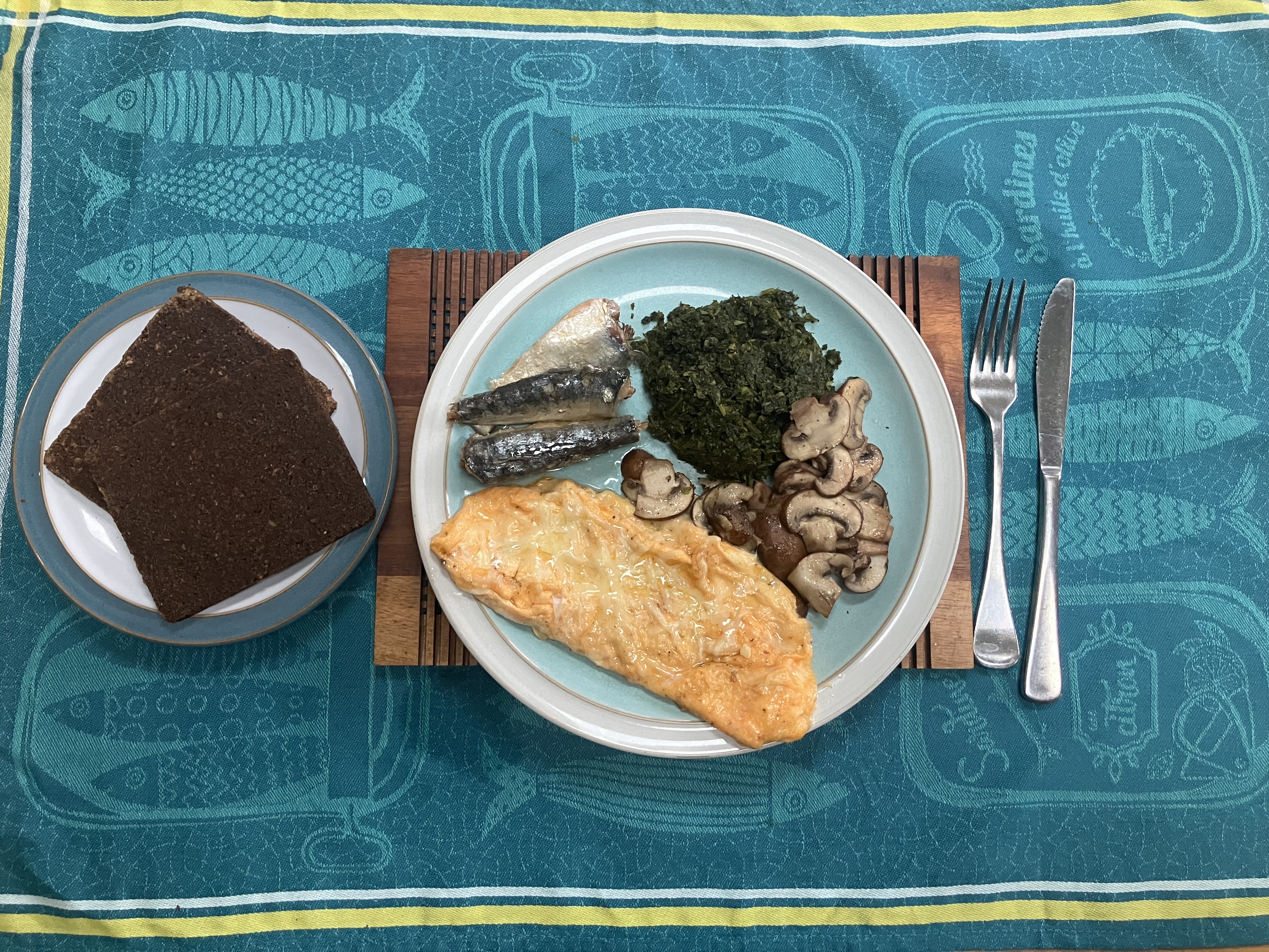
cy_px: 476
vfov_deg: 49.7
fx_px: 1026
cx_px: 634
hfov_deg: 63.4
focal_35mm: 28
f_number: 1.8
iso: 320
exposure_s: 1/60
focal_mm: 3.99
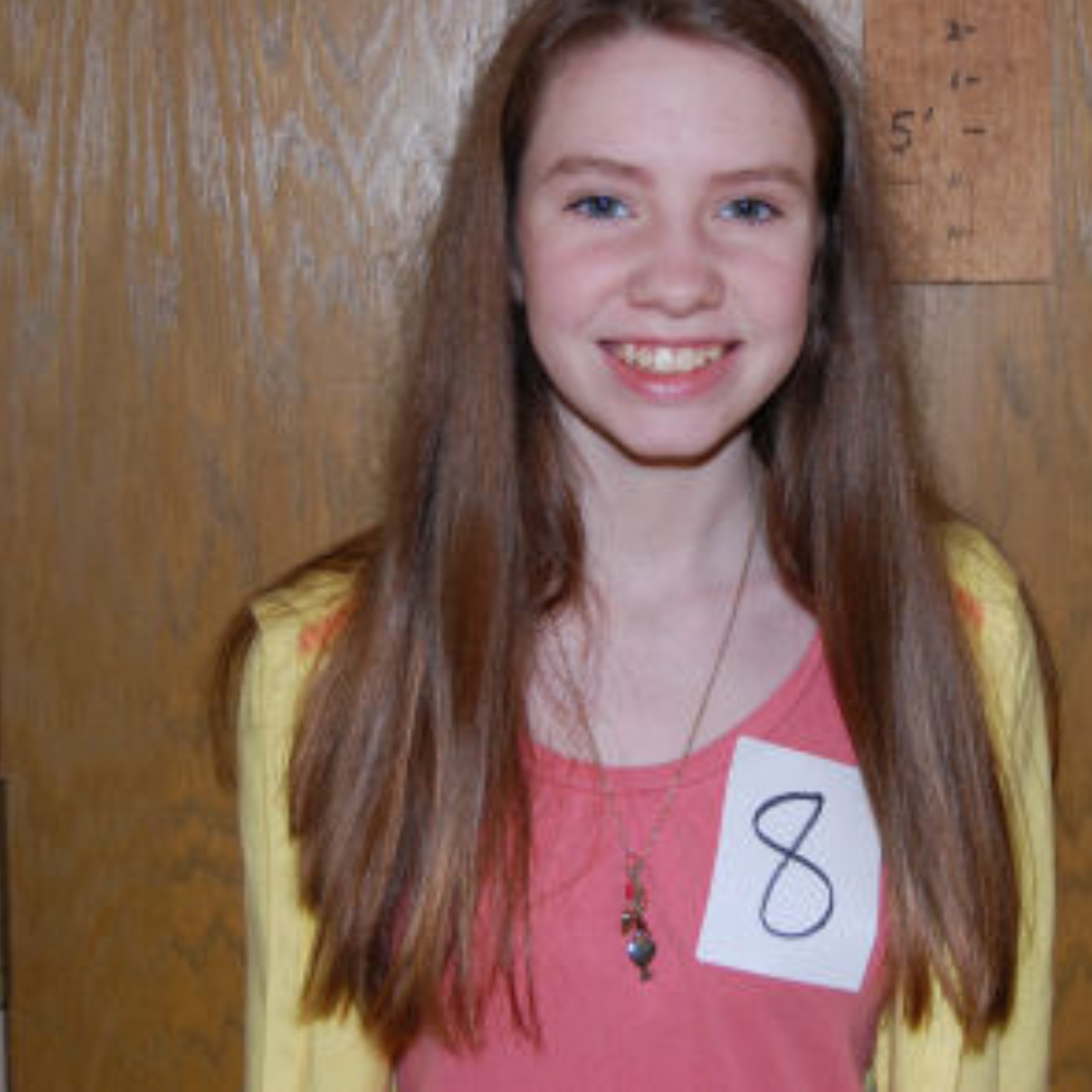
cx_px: 714
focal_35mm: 66
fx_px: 2356
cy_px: 542
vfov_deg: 26.1
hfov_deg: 26.0
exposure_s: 1/60
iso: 400
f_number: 4.5
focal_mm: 34
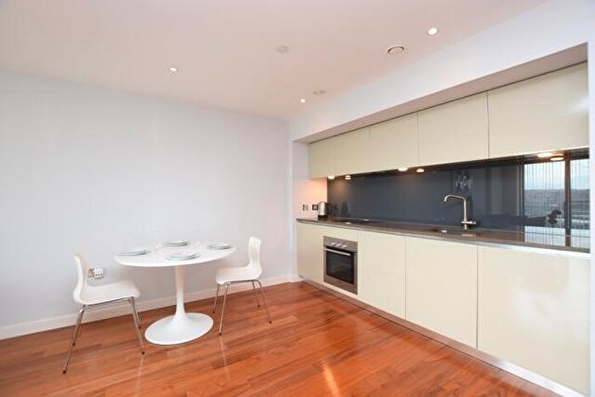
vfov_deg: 77.4
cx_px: 298
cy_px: 198
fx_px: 248
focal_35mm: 15
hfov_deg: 100.4
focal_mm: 10
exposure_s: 1/125
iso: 800
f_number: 5.6
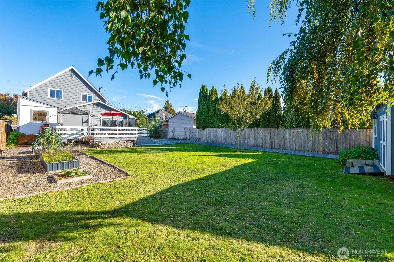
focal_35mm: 16
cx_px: 197
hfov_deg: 95.0
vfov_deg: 72.0
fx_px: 181
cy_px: 131
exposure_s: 1/400
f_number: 9
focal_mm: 16.5
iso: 400
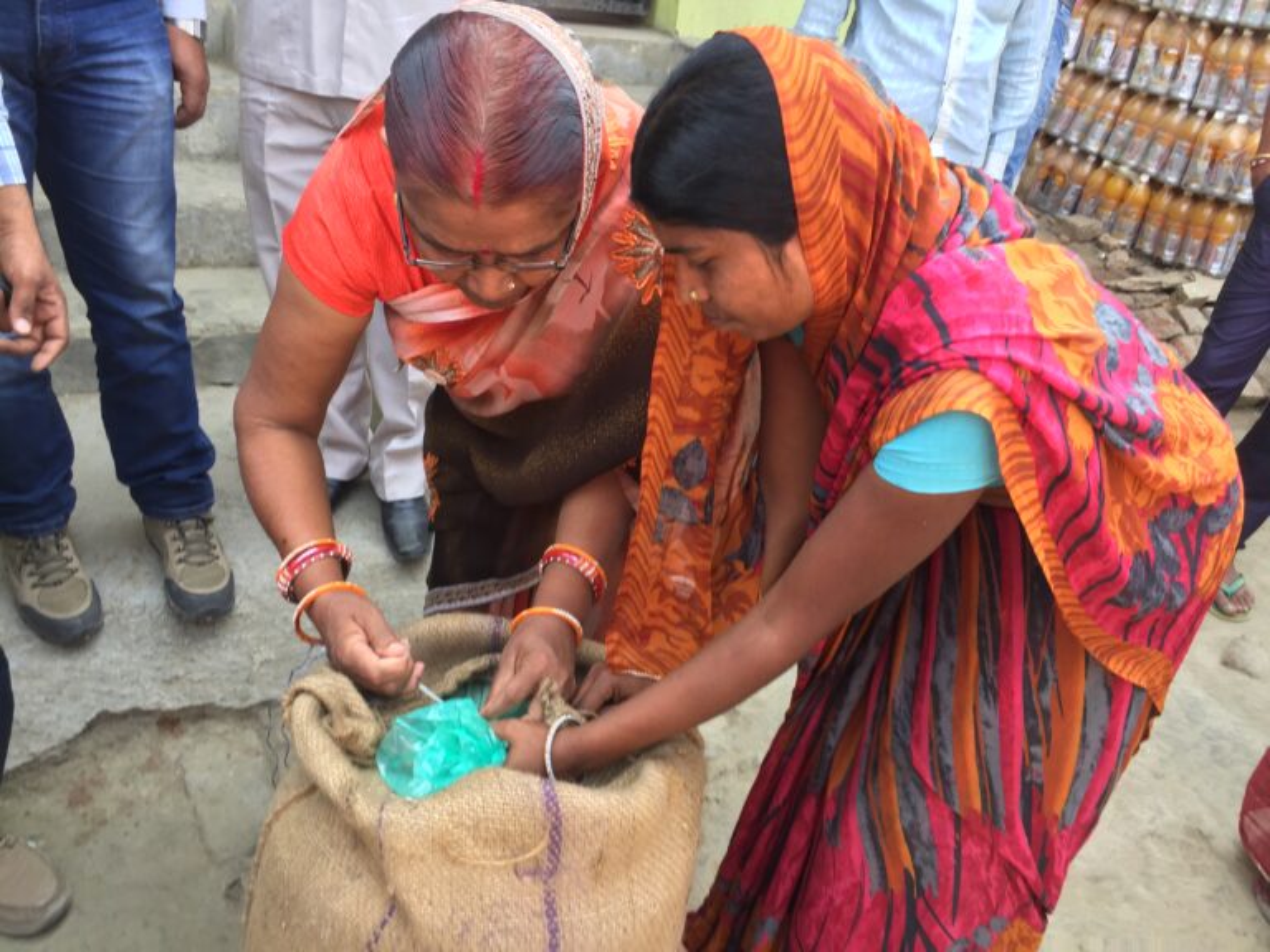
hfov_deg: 61.7
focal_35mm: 29
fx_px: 1064
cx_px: 635
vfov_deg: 48.2
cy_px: 476
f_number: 2.2
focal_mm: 4.15
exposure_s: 1/100
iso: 32
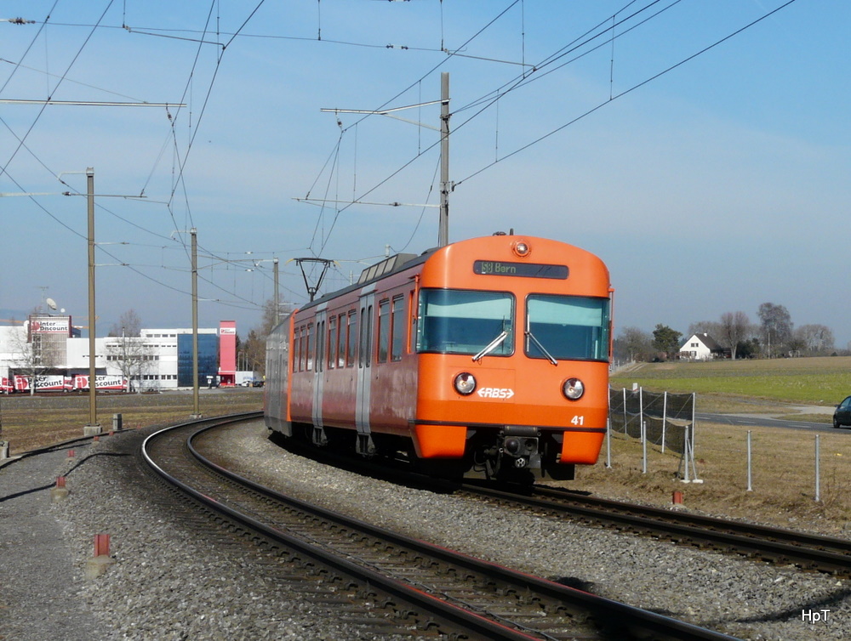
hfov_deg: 34.3
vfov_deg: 26.2
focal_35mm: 56
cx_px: 426
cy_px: 320
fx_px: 1379
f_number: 7.1
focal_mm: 9.2
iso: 100
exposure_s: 1/500
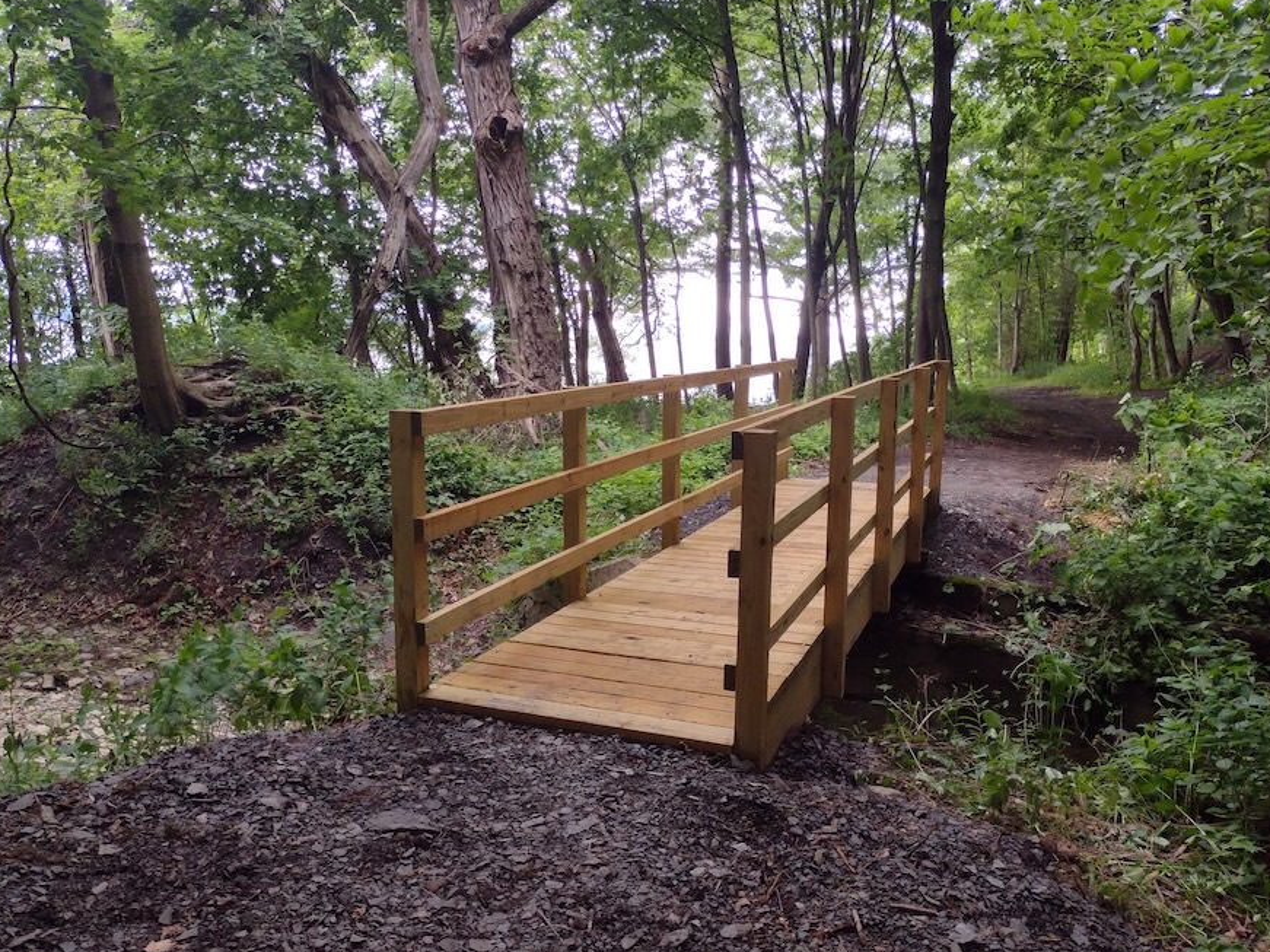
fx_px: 1137
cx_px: 609
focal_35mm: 31
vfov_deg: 45.4
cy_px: 490
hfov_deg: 58.3
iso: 128
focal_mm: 4.71
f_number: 1.7
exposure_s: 1/120
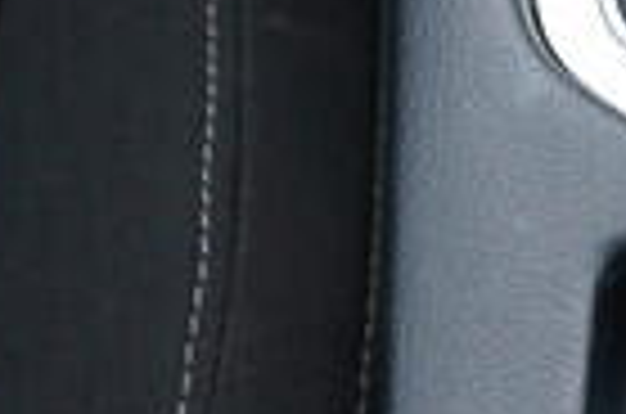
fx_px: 4615
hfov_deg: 7.5
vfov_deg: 5.1
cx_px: 1229
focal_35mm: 266
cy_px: -371
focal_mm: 24
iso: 200
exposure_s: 1/40
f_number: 2.8
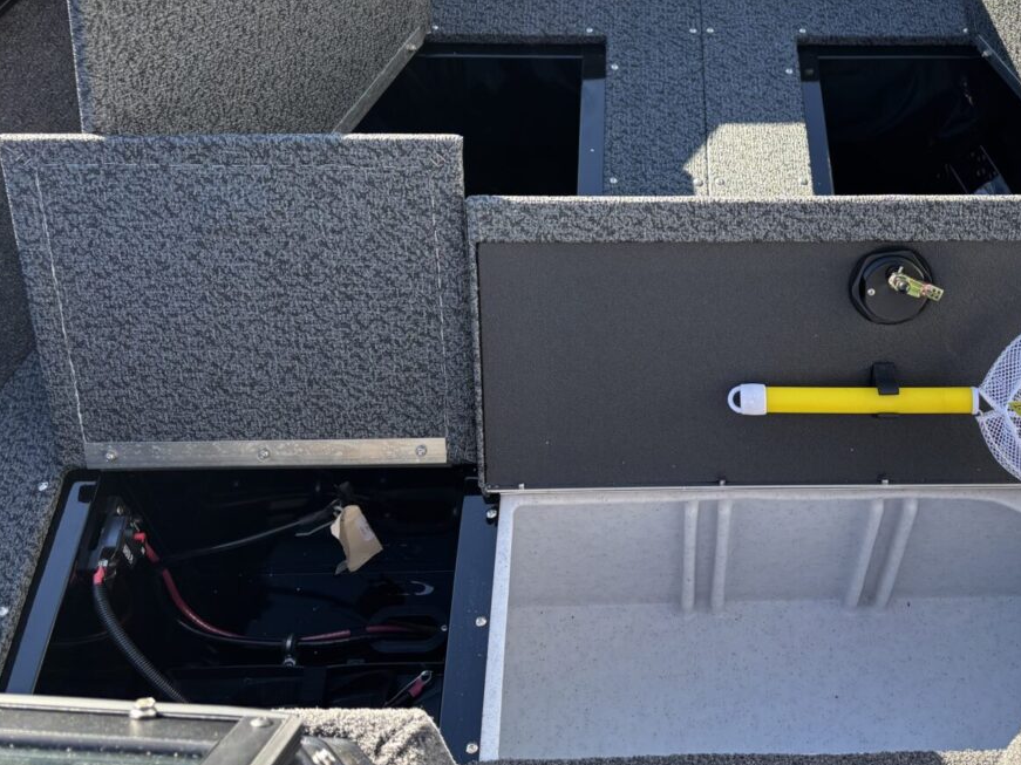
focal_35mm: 43
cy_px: 272
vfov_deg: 33.4
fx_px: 1268
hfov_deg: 43.2
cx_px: 688
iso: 50
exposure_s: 1/413
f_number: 1.6
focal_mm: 5.96
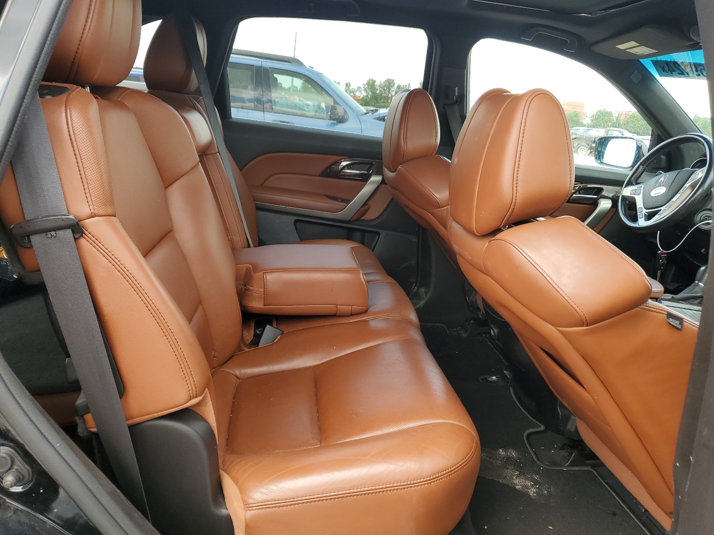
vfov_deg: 53.1
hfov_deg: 67.3
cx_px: 357
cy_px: 268
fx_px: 536
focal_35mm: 26
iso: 50
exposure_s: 1/192
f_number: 1.5
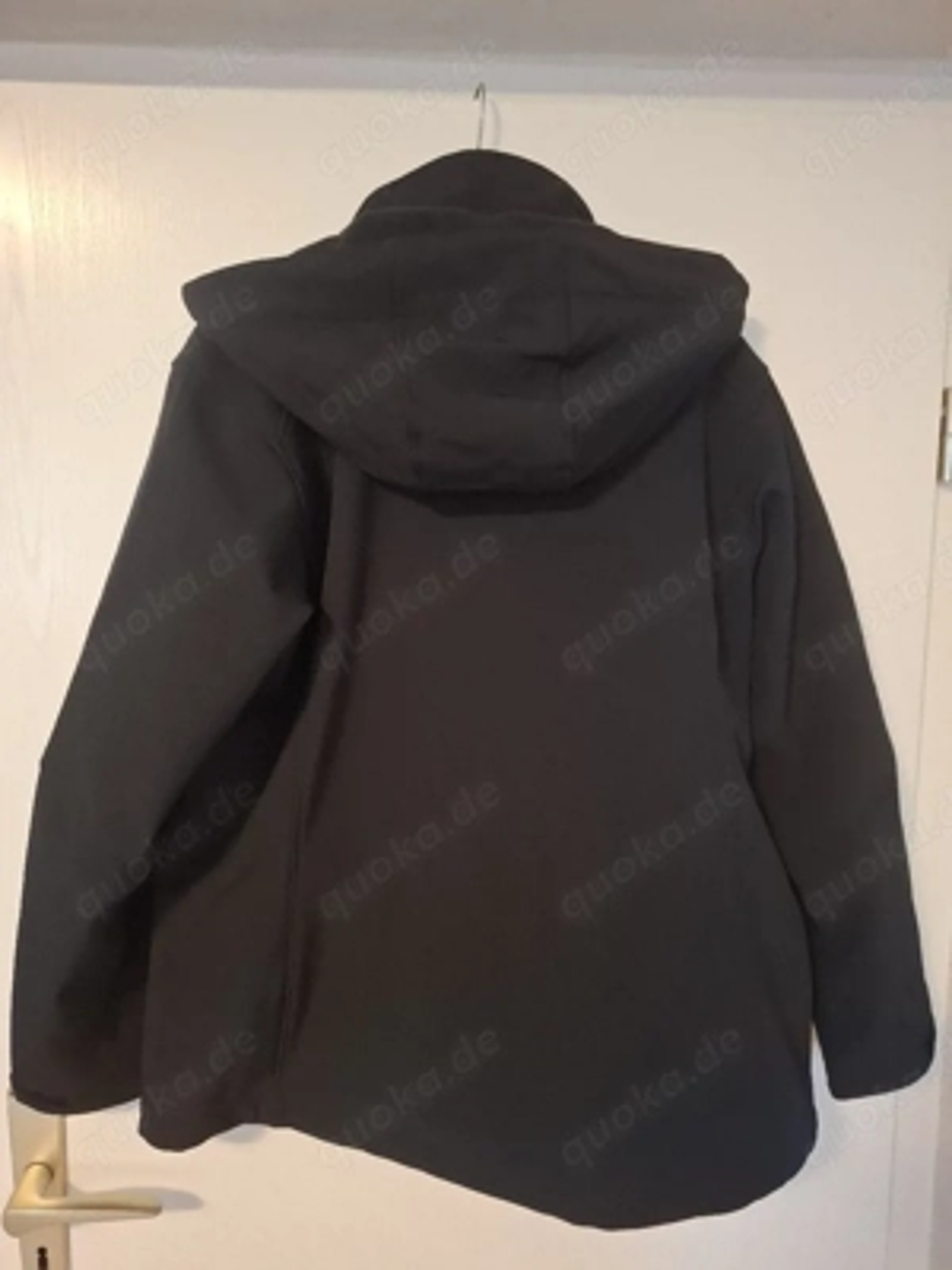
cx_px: 476
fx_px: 843
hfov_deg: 58.9
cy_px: 635
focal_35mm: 23
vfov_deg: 73.9
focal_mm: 5.54
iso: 800
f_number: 1.8
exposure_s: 1/20
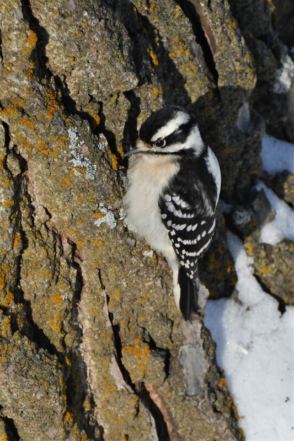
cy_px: 220
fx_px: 4963
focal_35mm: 405
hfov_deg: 3.4
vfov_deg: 5.1
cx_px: 147
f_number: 8
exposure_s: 1/1250
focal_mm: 270
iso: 400
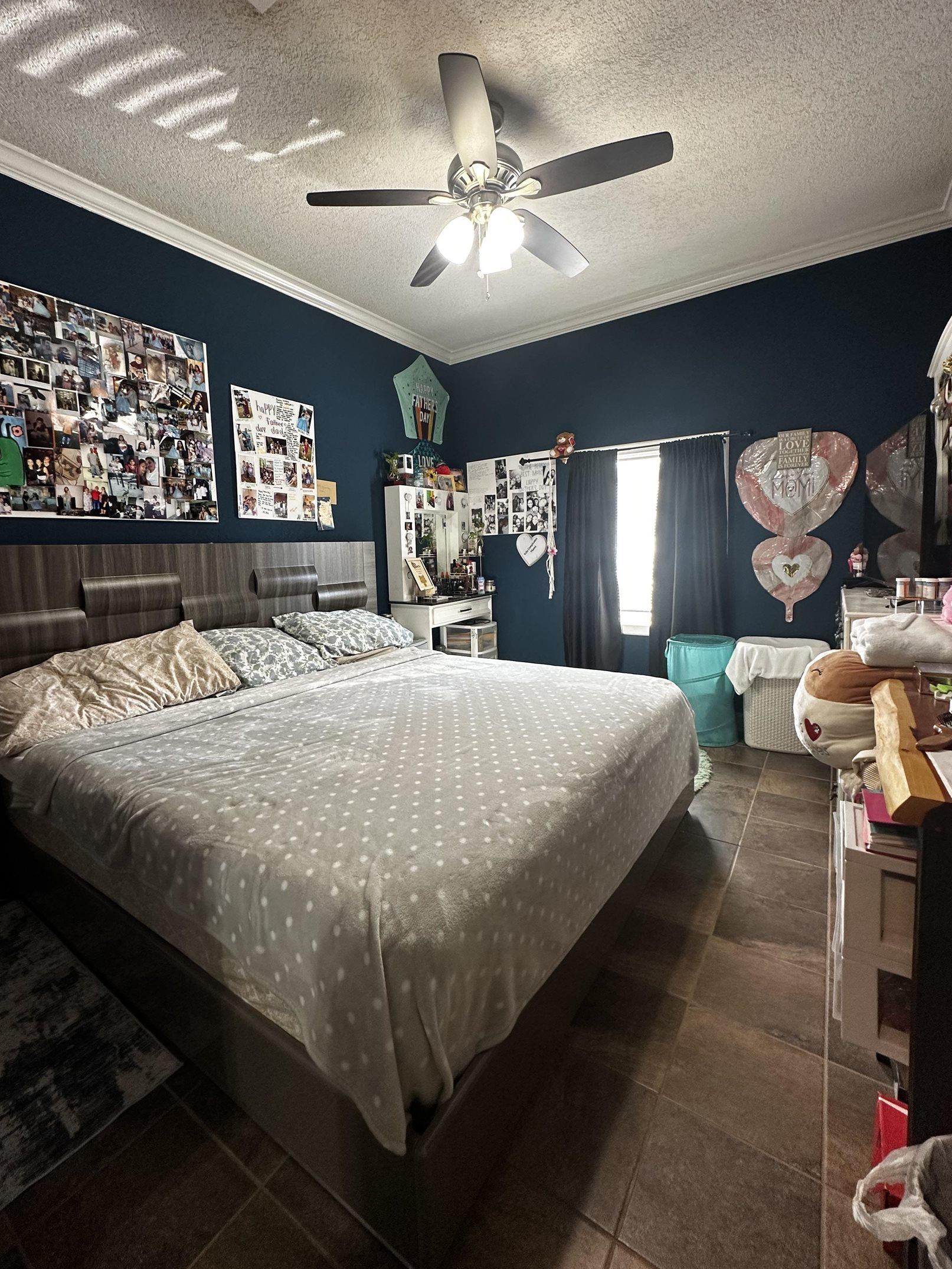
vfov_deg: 98.1
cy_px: 603
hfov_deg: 81.7
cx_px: 453
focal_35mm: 15
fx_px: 550
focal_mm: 2.22
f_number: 2.2
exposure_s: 1/60
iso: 200
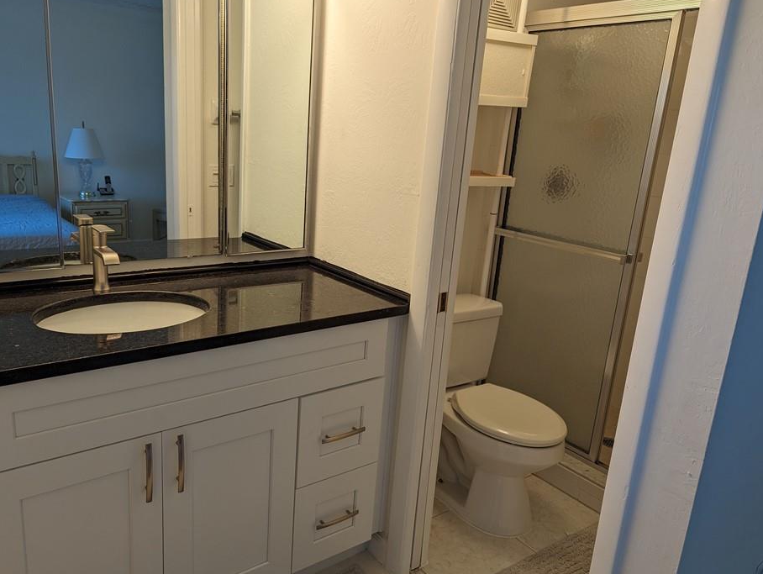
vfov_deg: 51.4
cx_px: 347
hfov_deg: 65.1
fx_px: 596
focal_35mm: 27
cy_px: 285
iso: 69
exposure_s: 1/120
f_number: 1.85
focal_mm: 6.81
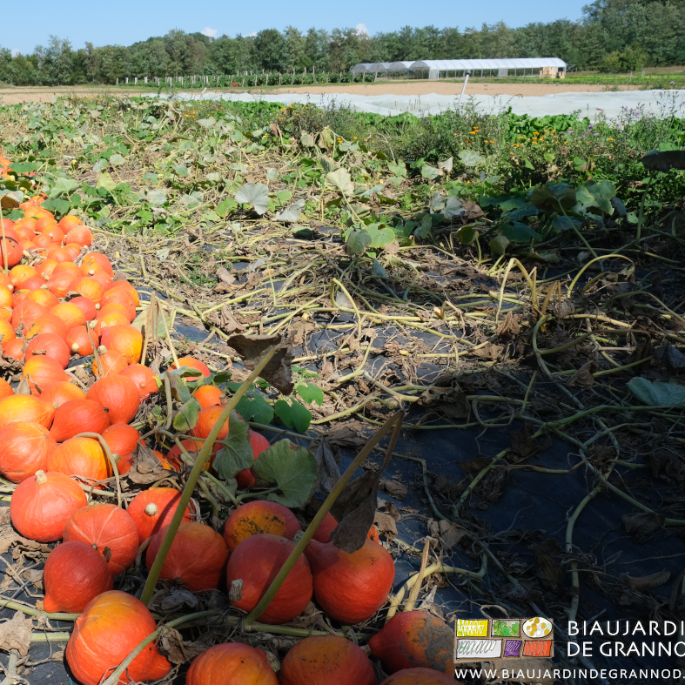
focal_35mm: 35
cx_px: 192
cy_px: 345
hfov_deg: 46.0
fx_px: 784
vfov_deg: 47.2
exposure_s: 1/450
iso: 320
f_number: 8
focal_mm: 18
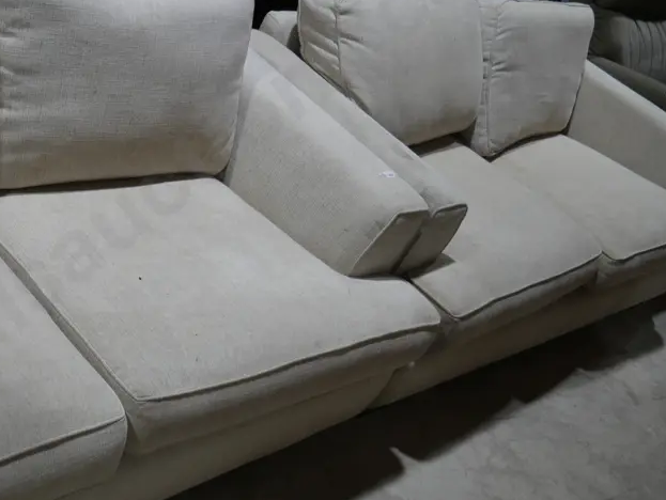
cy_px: 216
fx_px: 886
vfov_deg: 31.5
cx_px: 128
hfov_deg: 39.5
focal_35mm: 46
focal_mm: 14
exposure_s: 1/125
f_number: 3.5
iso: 200
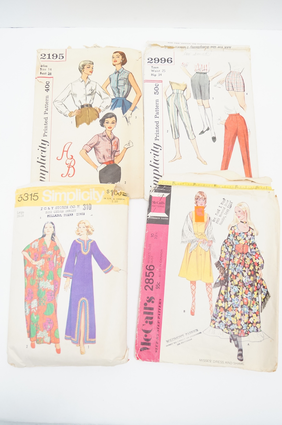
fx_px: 389
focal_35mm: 33
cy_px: 212
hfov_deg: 39.8
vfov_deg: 57.3
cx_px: 141
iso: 1000
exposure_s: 1/60
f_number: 4
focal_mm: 22
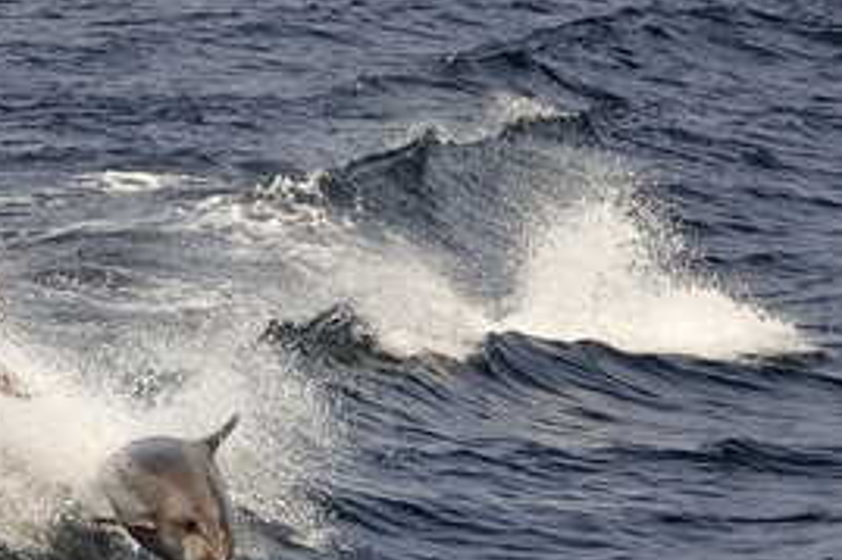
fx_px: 7293
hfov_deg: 6.6
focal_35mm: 312
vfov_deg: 4.4
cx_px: 188
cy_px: 385
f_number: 10
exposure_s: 1/640
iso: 200
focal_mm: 200
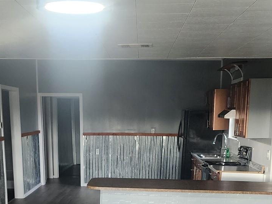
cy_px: 249
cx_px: 96
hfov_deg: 29.2
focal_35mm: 66
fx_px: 518
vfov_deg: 20.7
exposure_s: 1/40
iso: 500
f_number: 1.8
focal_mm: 6.4
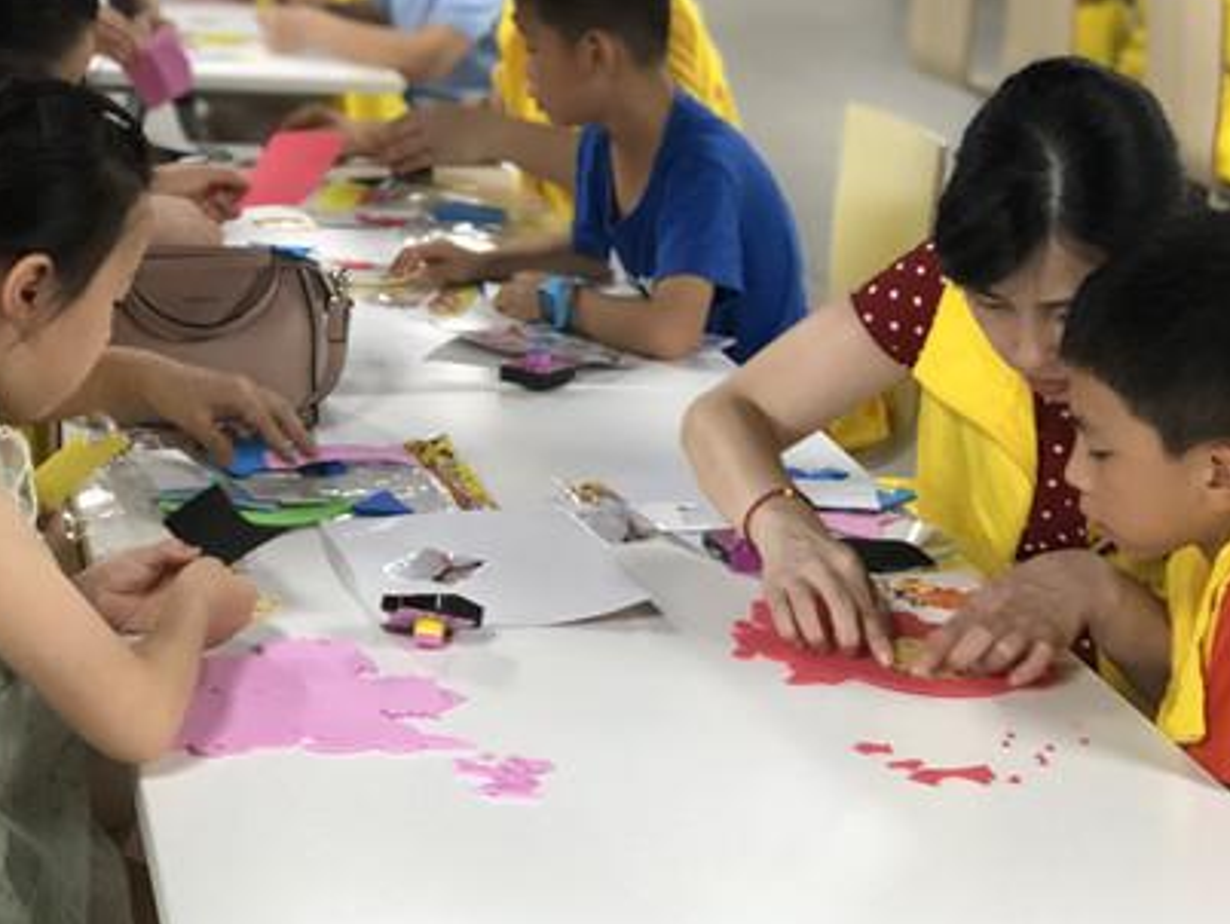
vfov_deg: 17.3
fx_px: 3022
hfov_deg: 23.0
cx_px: 636
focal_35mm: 85
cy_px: 321
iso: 640
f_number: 2.8
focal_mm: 6.6
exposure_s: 1/50
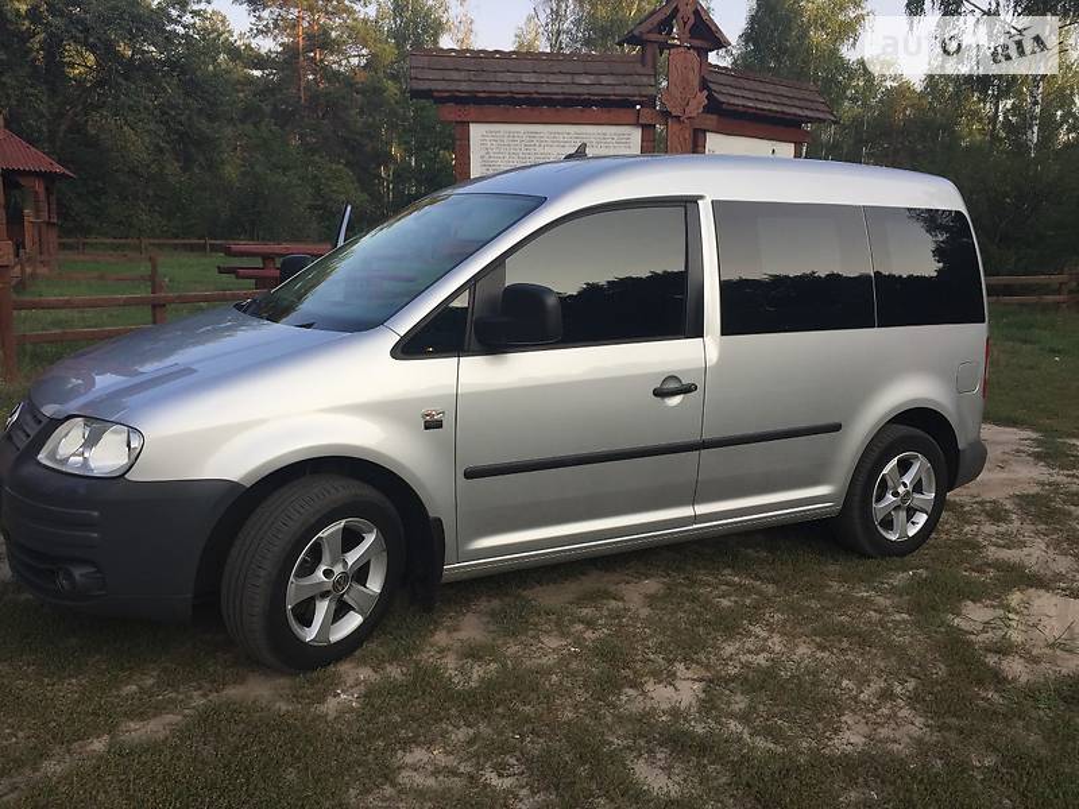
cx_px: 540
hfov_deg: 61.7
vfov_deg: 48.2
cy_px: 404
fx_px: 904
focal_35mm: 29
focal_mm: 4.2
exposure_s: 1/384
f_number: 2.2
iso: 32
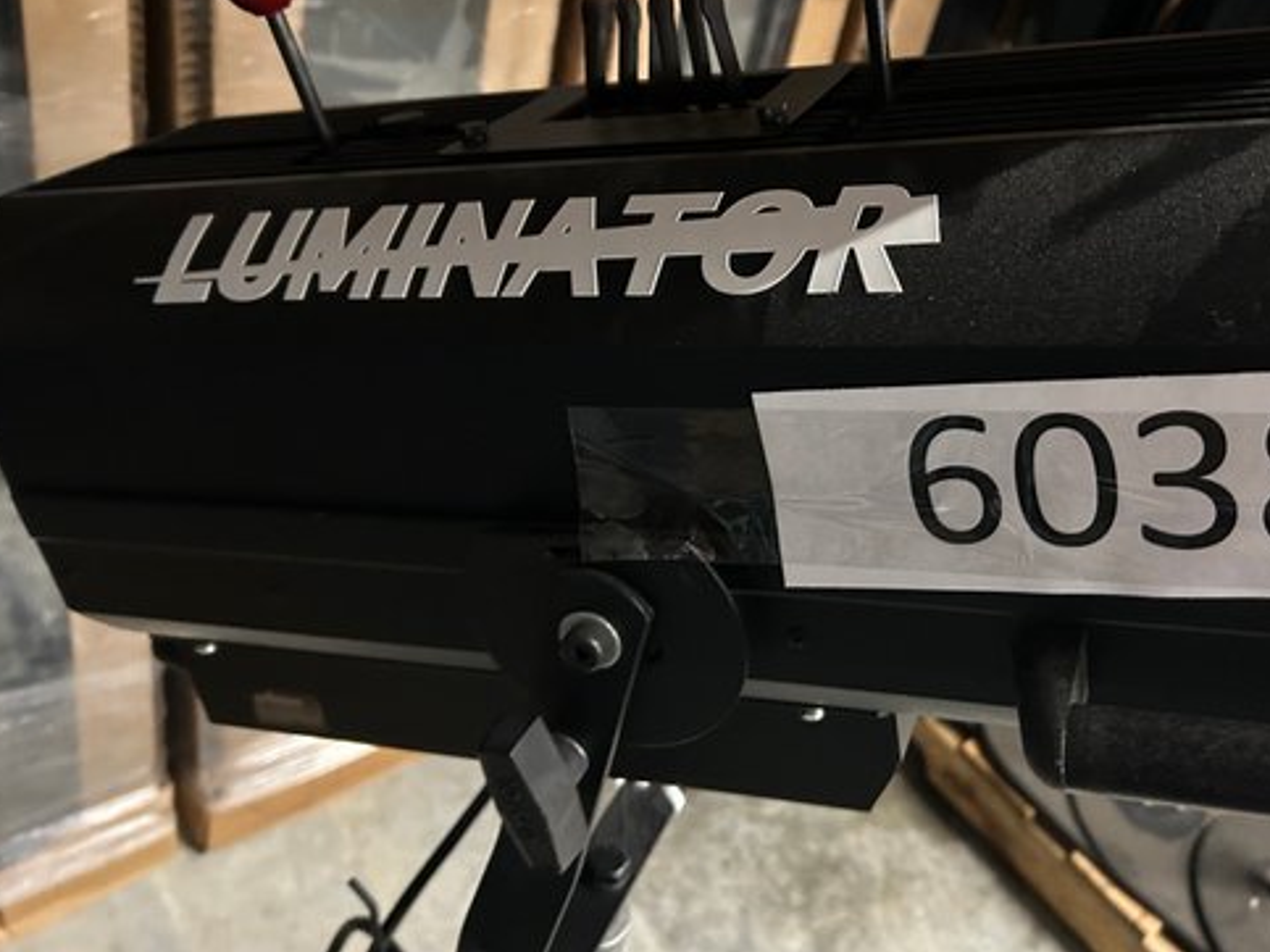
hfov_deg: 53.5
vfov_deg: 41.6
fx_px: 1247
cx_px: 769
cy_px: 398
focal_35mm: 34
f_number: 1.5
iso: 640
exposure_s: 1/31
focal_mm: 5.7
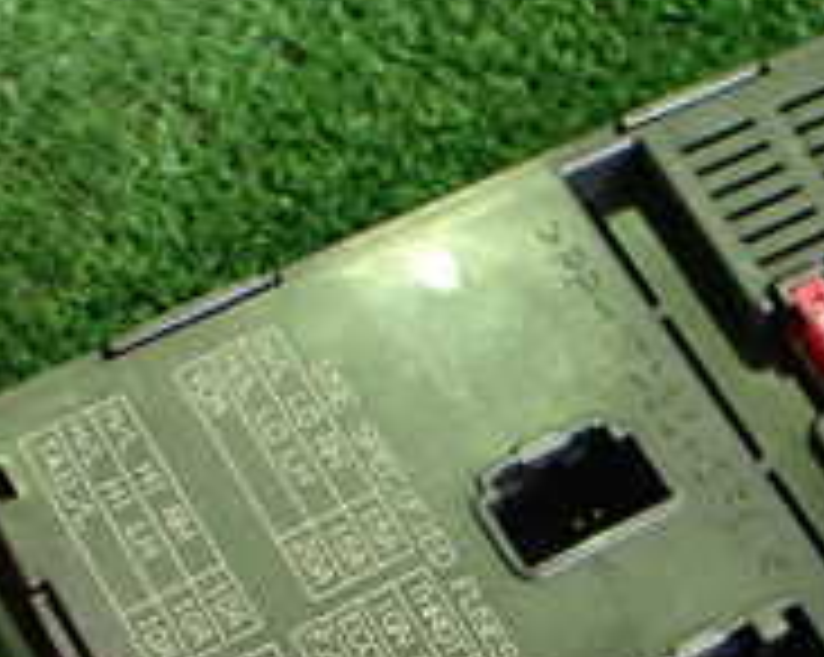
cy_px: 724
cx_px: 937
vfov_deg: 15.6
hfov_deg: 19.1
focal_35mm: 96
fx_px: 2339
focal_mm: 5.4
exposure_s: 1/80
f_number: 2.3
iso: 800
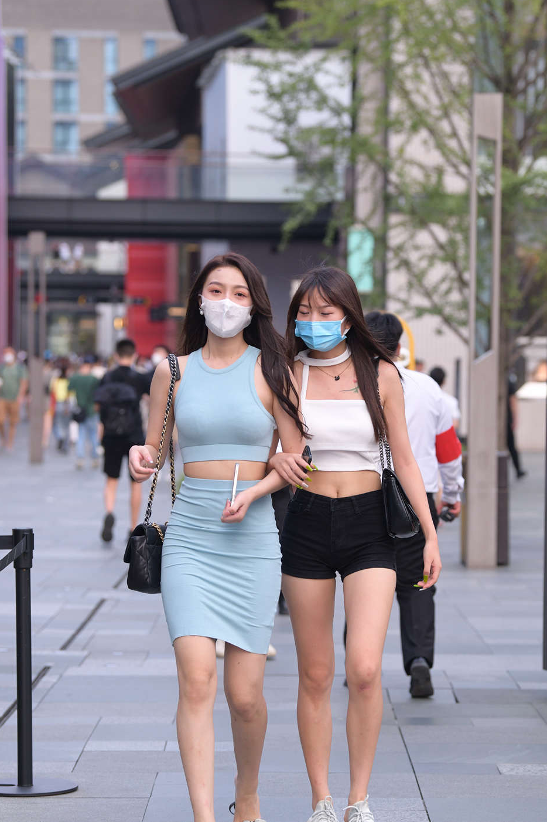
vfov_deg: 15.6
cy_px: 458
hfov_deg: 10.5
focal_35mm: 131
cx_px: 322
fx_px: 2987
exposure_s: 1/500
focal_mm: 102
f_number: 3.5
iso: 640
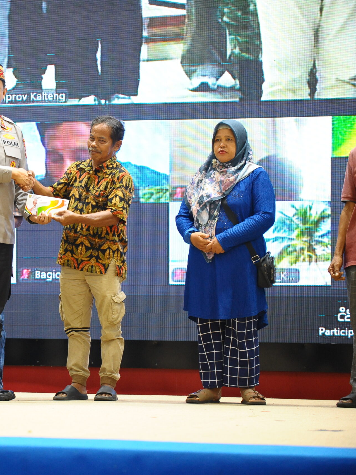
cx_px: 17
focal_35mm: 188
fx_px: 2578
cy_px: 238
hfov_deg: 7.9
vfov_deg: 10.5
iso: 2000
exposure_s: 1/125
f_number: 2.8
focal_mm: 130
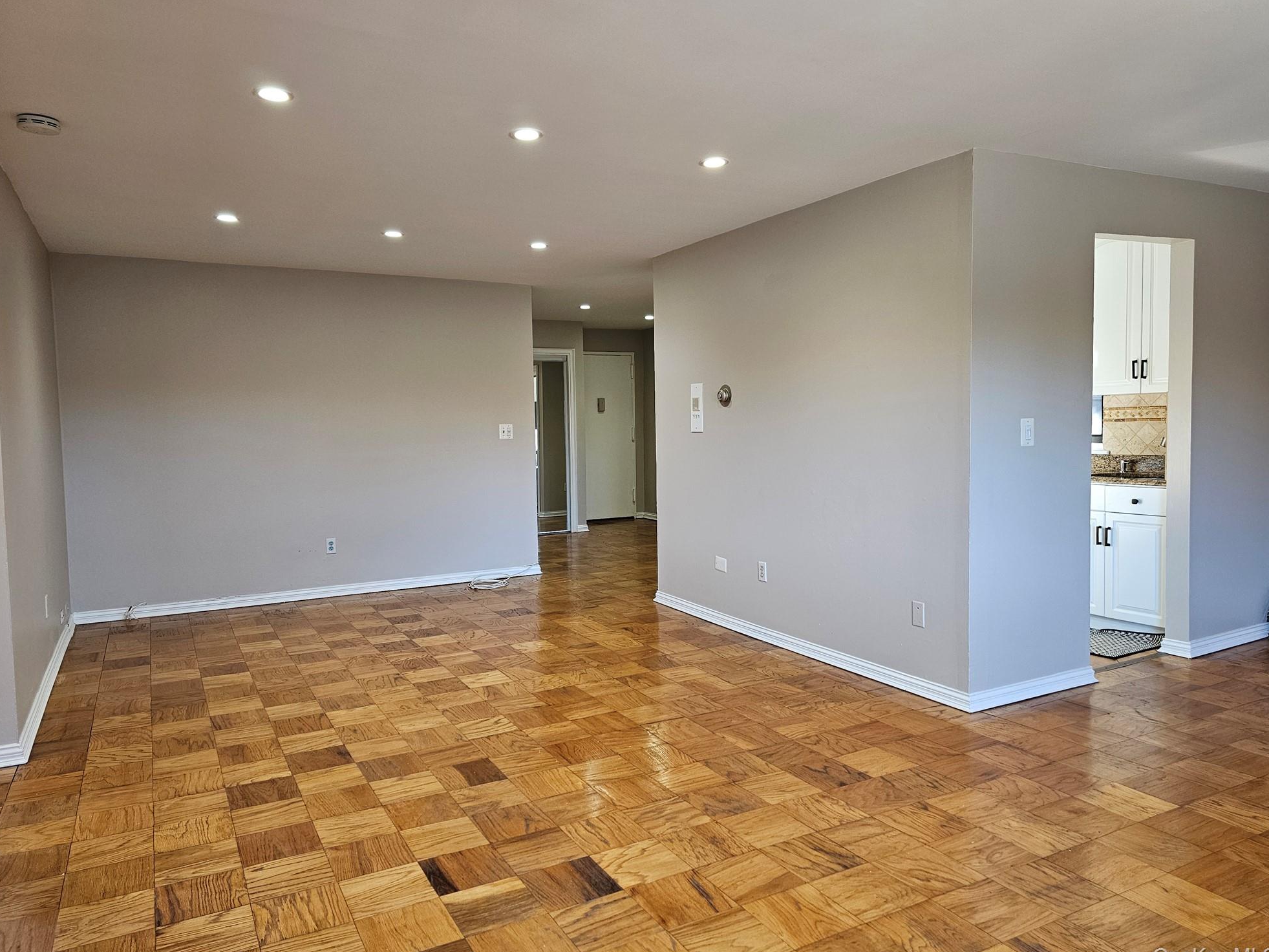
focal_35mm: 24
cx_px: 623
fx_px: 880
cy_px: 475
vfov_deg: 56.8
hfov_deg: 71.6
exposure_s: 1/120
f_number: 1.7
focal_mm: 6.3
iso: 200
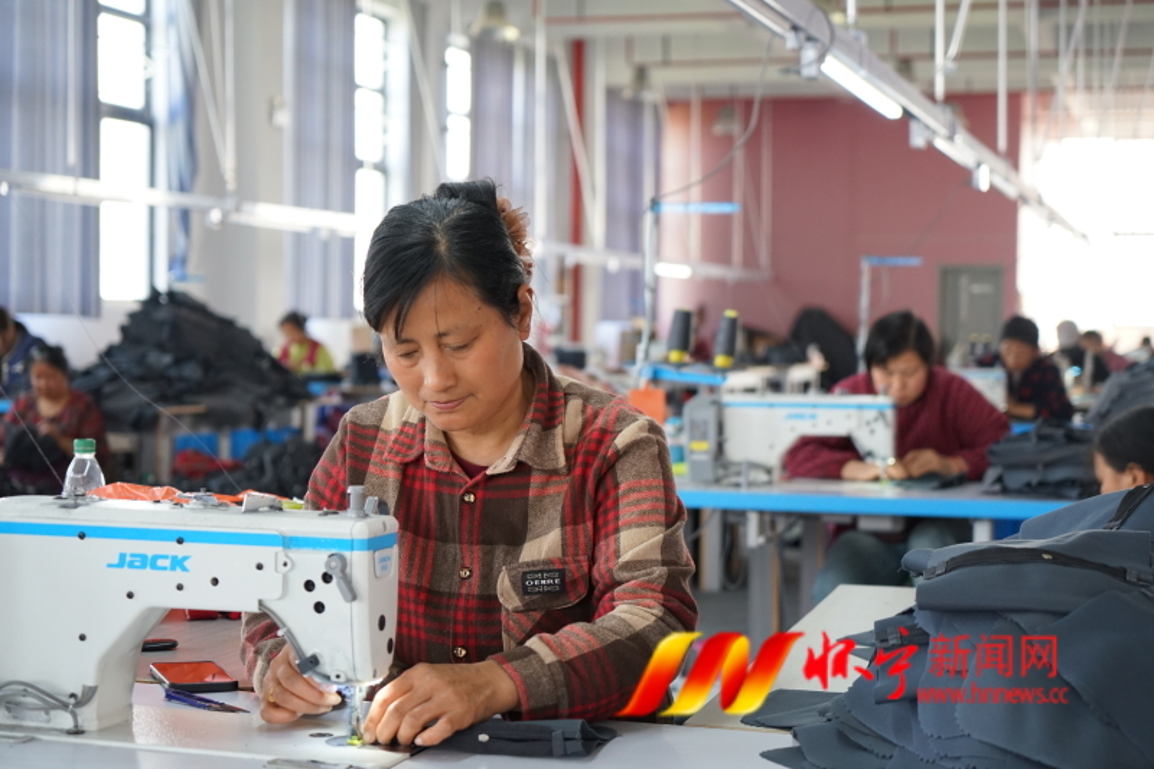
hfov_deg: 33.4
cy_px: 384
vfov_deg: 22.6
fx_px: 1923
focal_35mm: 60
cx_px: 577
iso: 1000
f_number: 4
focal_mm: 60
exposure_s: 1/160
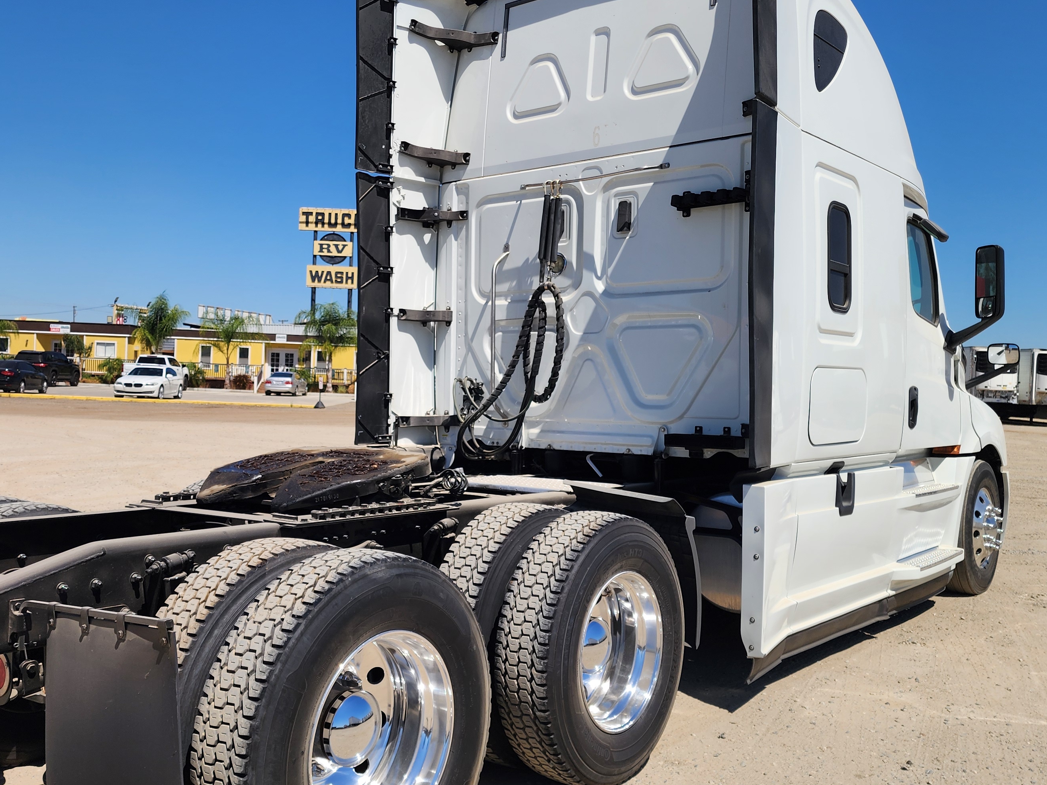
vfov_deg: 40.7
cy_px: 399
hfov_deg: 52.4
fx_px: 1058
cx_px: 438
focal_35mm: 35
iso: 12
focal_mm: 6.4
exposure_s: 1/1645
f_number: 1.8
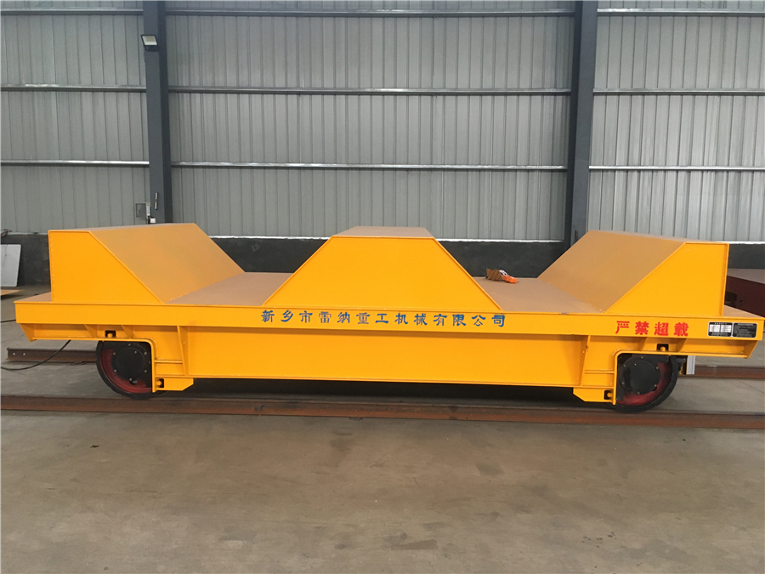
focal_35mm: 29
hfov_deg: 61.7
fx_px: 641
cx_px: 382
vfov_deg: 48.2
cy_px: 287
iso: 200
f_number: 2.2
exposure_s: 1/33
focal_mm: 4.15
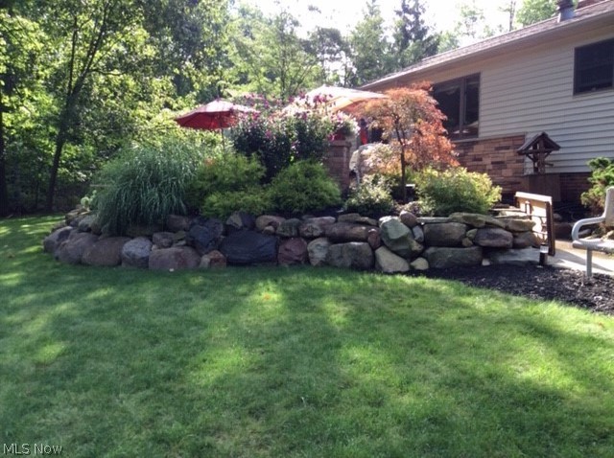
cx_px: 307
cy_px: 229
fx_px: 584
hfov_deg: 55.4
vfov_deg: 42.8
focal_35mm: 33
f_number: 2.4
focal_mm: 3.3
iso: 32
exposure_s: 1/219
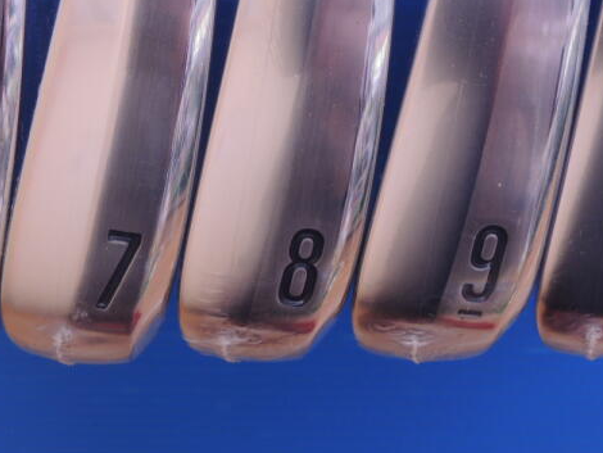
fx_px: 854
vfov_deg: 29.1
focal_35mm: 49
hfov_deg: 38.5
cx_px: 210
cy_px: 98
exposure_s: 1/30
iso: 125
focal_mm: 4.3
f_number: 2.8
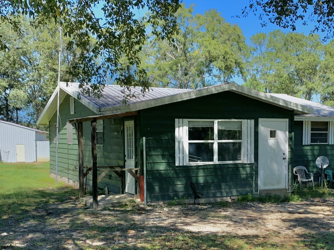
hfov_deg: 38.1
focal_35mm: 50
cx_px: 195
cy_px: 175
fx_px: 482
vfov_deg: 28.8
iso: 25
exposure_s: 1/887
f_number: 1.8
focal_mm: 4.25
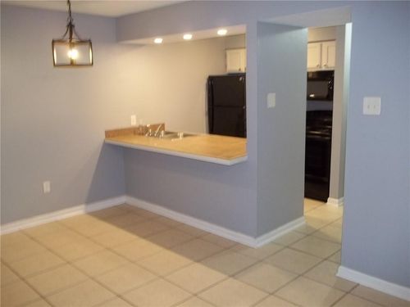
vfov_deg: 44.2
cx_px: 205
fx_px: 379
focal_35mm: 32
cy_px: 154
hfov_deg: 56.8
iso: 160
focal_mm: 5.7
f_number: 2.9
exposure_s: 1/30
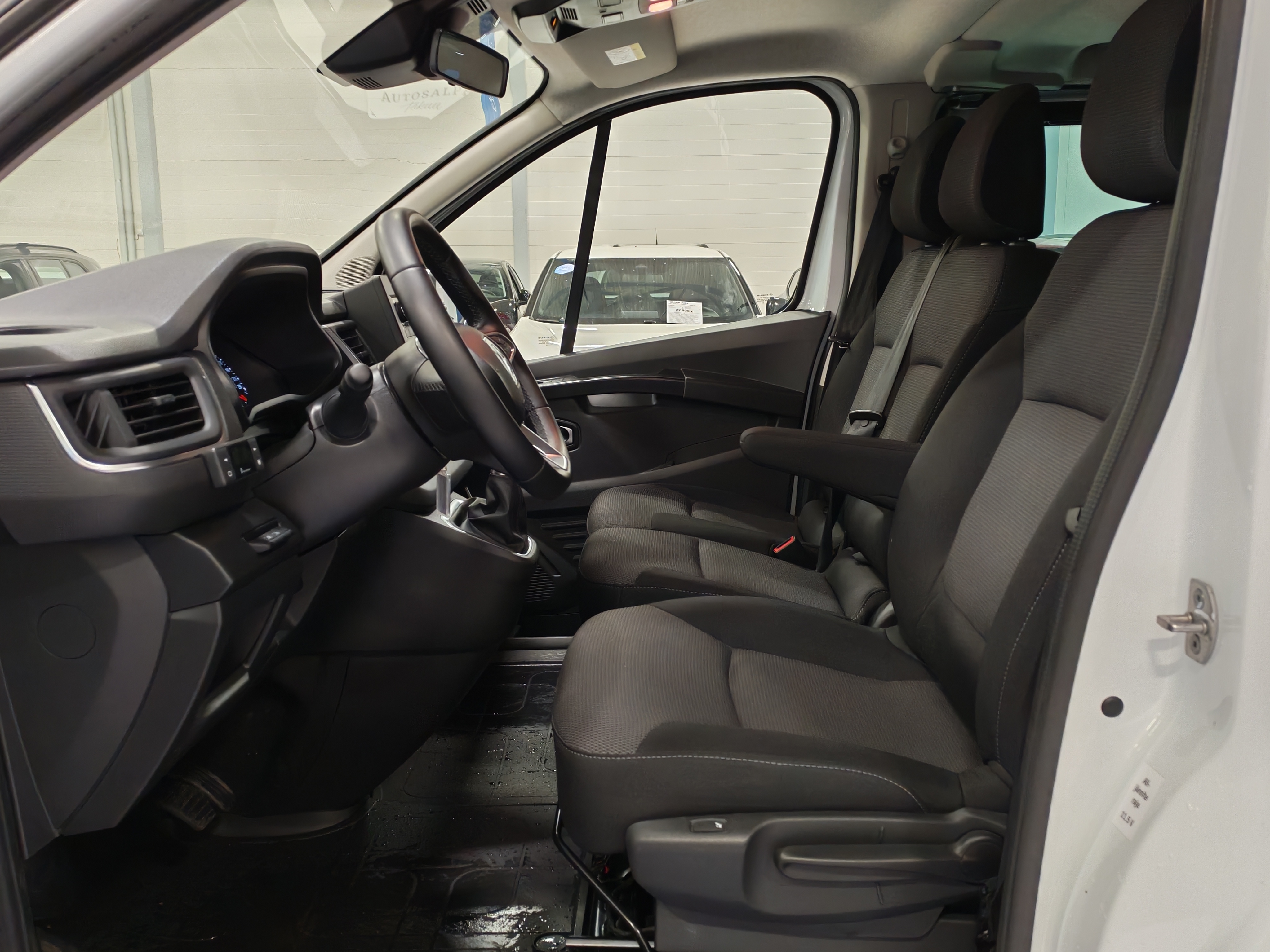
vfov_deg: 42.9
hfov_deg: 55.4
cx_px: 635
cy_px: 476
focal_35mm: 33
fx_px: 1211
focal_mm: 6.12
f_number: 1.9
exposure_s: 1/100
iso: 1119
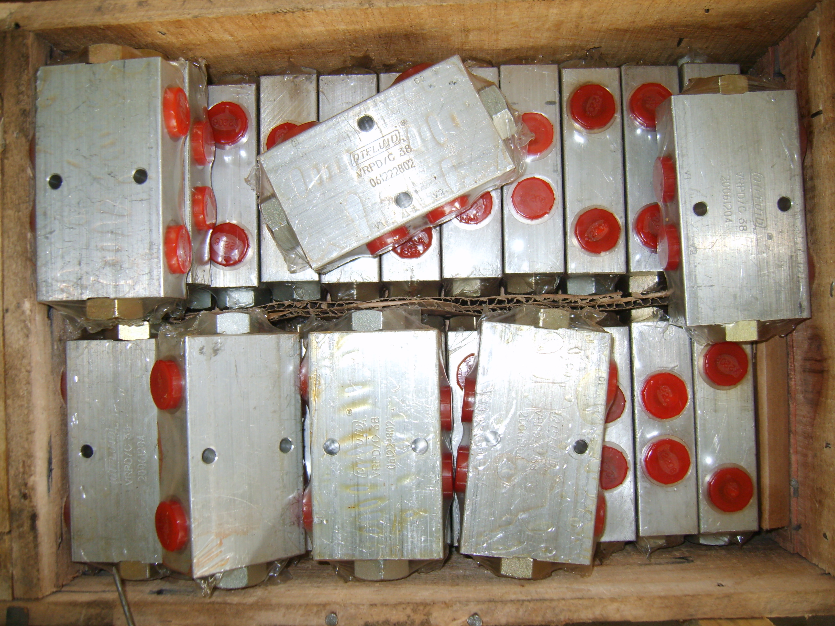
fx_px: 844
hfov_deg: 52.6
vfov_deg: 40.7
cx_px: 418
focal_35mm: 35
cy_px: 313
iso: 100
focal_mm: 7.4
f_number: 2.8
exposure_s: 1/30
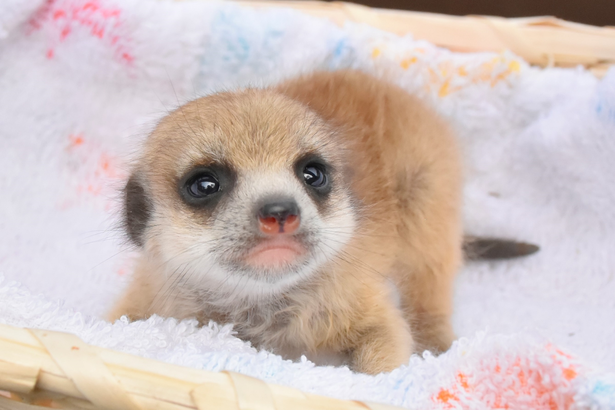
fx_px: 897
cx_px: 308
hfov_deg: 37.9
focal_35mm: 52
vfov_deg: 25.8
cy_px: 205
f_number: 6.3
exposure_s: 1/1600
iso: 1250
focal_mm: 35
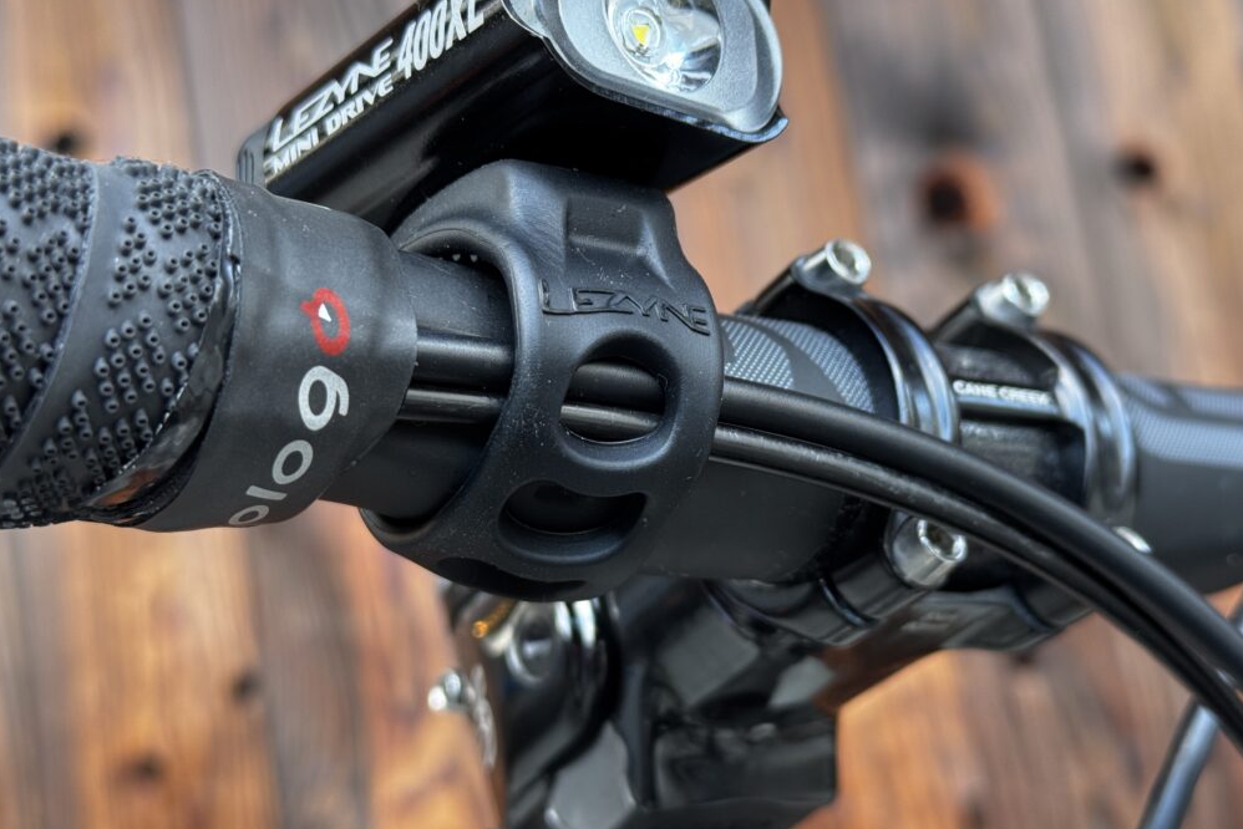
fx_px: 1761
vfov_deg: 26.5
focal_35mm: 51
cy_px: 425
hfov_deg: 38.9
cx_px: 626
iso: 100
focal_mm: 6.76
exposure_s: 1/65
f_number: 1.78
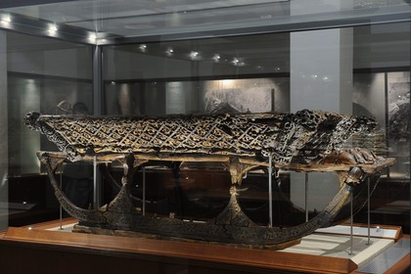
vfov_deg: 23.4
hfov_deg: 34.5
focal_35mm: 58
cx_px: 206
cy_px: 137
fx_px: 662
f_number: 8
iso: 200
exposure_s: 2
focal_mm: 58
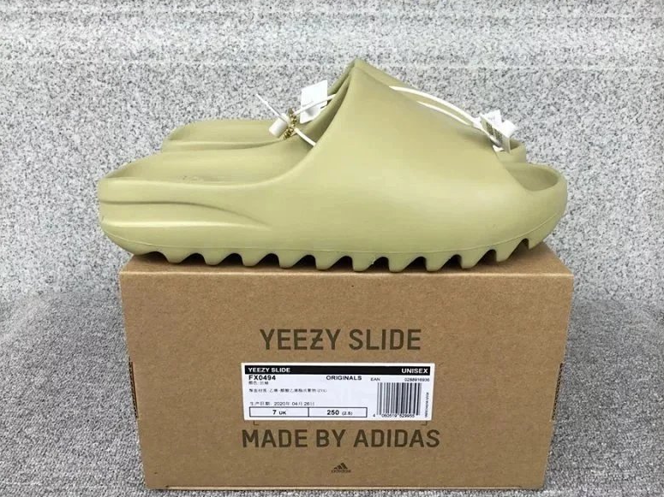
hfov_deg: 56.8
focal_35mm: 32
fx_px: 614
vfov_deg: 44.1
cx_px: 341
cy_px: 248
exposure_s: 1/128
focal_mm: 3.3
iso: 25
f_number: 2.4
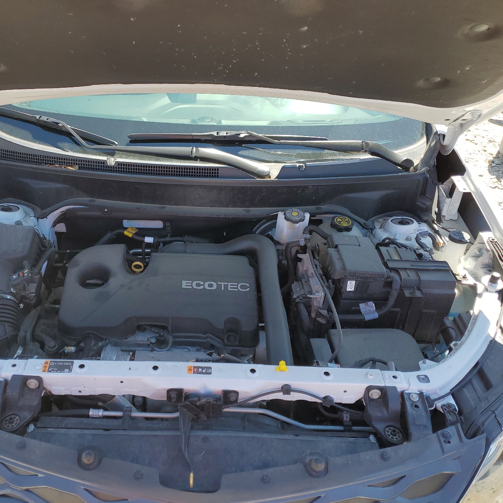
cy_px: 254
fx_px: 510
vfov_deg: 52.5
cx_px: 190
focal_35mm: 31
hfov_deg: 52.0
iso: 50
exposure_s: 1/667
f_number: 1.5
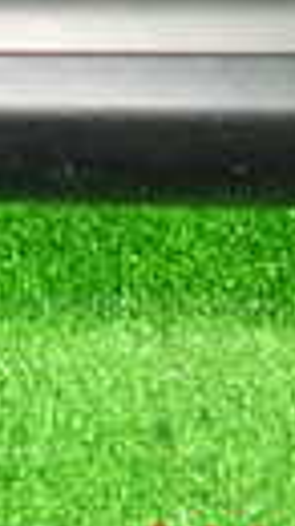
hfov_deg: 9.3
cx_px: -150
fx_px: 1754
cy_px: -295
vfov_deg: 15.5
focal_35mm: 126
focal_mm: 4.5
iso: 800
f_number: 2
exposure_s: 1/20
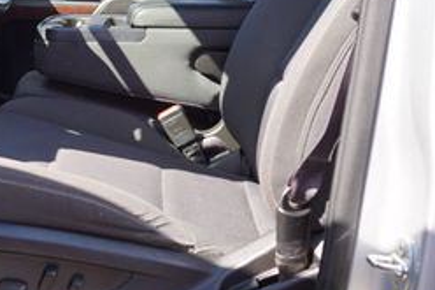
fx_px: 749
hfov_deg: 29.9
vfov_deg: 21.2
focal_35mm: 62
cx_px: -12
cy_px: 11
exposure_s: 1/80
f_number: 5.6
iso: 100
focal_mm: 16
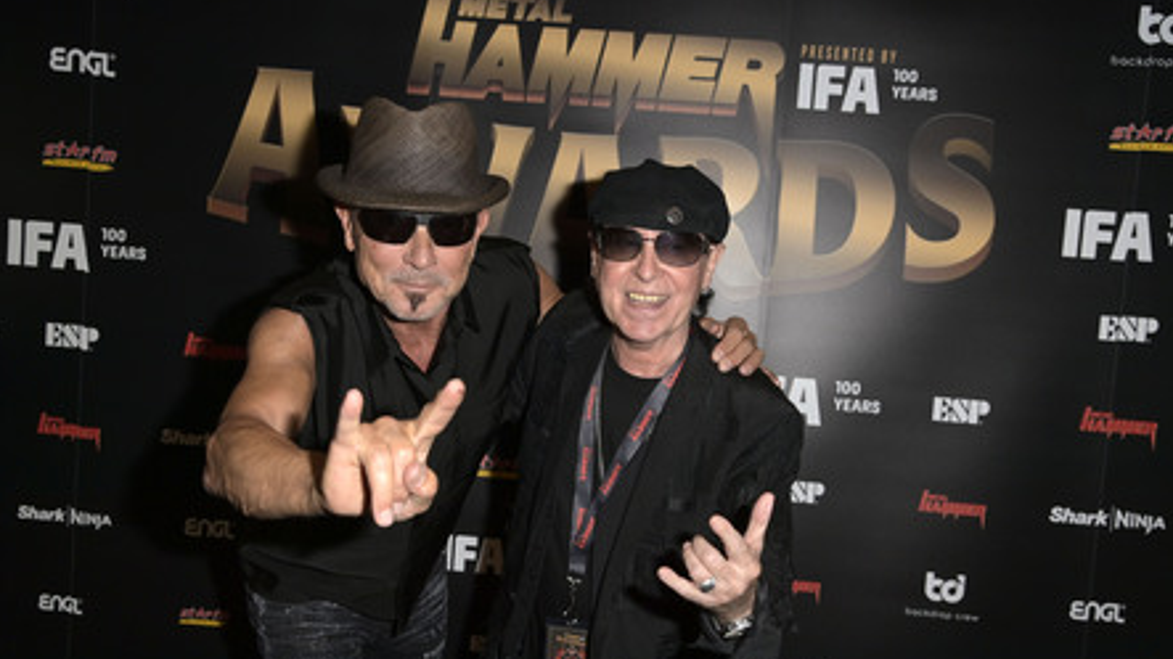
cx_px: 592
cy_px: 376
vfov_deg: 35.6
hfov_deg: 59.5
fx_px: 1026
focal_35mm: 33
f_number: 5
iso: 640
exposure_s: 1/200
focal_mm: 31
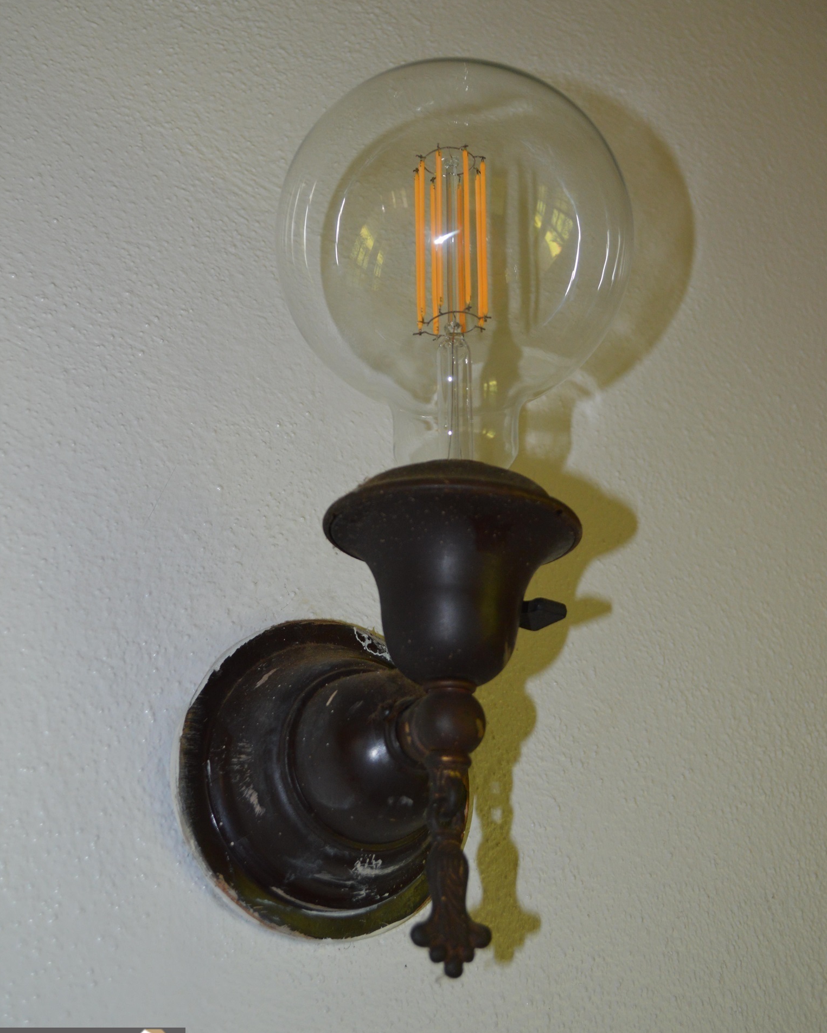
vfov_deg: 36.6
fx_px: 1560
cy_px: 466
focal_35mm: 51
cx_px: 414
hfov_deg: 29.7
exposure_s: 1/60
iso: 560
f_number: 4.5
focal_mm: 30
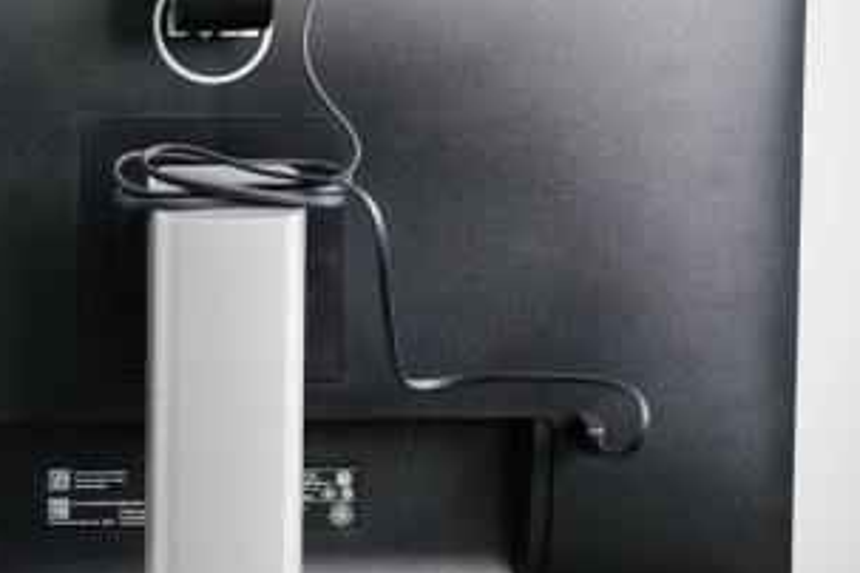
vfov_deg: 7.2
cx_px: -14
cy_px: 194
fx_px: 4539
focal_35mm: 190
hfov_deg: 10.7
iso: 800
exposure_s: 1/13
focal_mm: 60
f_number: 3.6
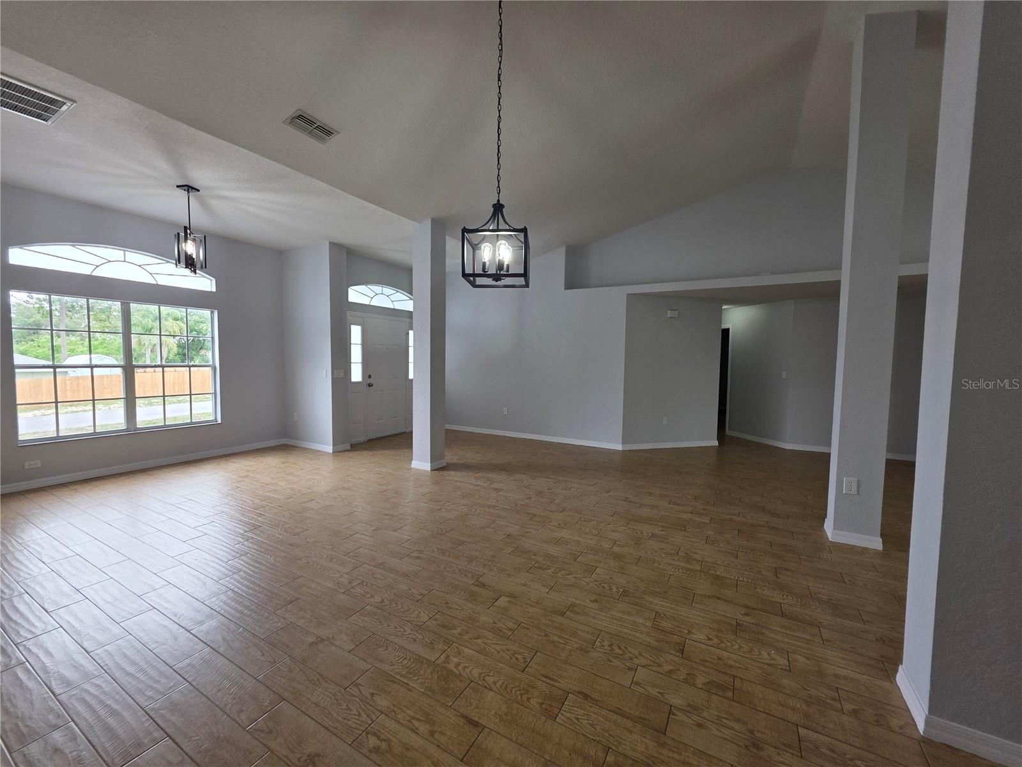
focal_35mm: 13
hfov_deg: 106.2
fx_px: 384
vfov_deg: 89.9
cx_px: 511
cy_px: 384
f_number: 1.9
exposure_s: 1/120
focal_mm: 2.2
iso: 50
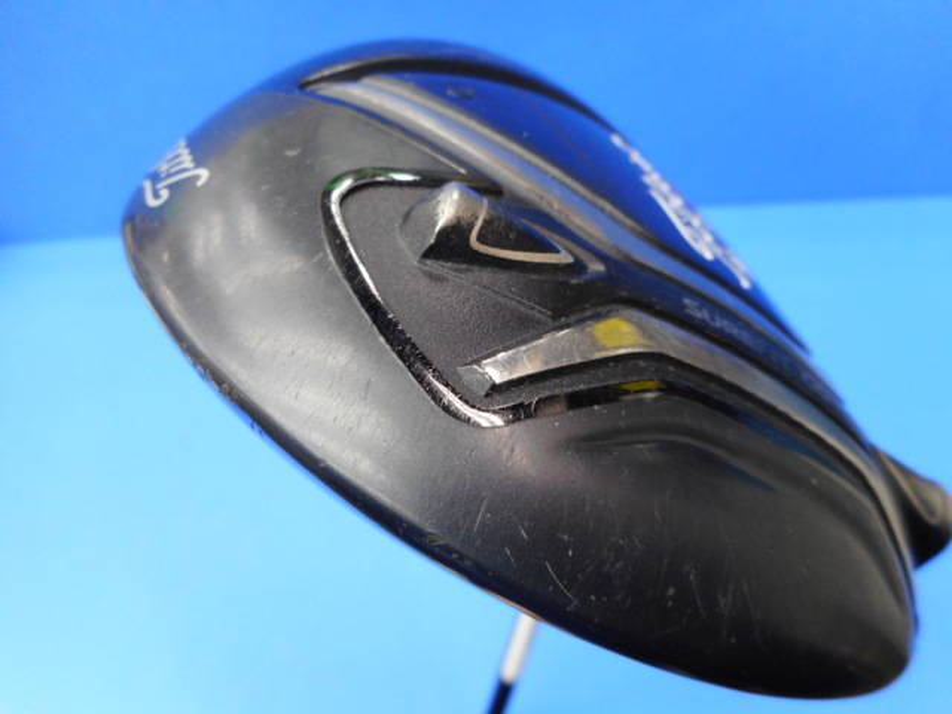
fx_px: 688
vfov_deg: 54.9
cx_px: 476
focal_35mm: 25
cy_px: 357
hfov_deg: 69.4
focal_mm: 4.5
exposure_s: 1/30
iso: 200
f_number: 3.7
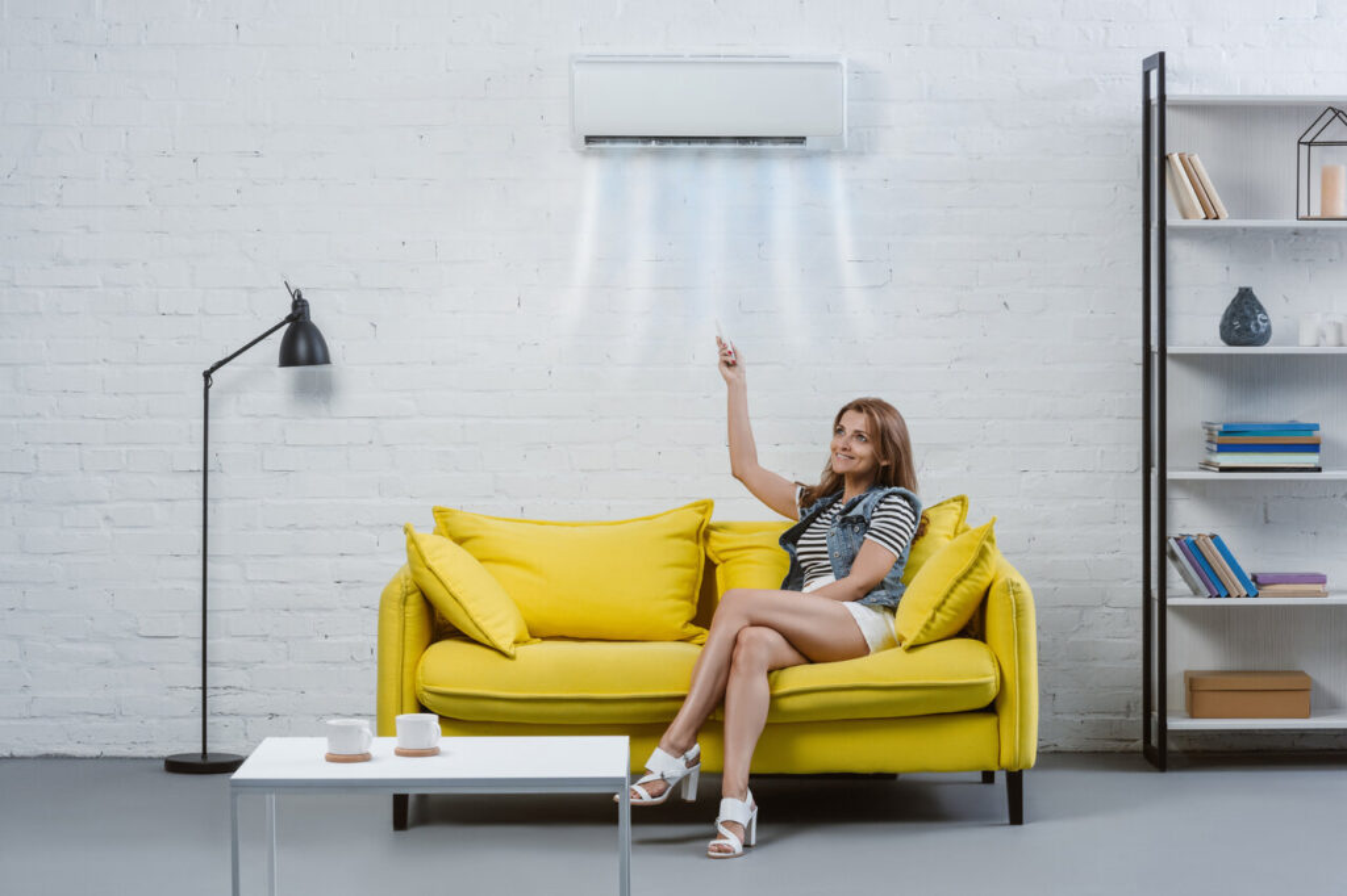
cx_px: 674
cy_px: 448
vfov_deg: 16.1
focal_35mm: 85
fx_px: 3179
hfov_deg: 23.9
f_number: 9
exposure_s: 1/160
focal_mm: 85
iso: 320
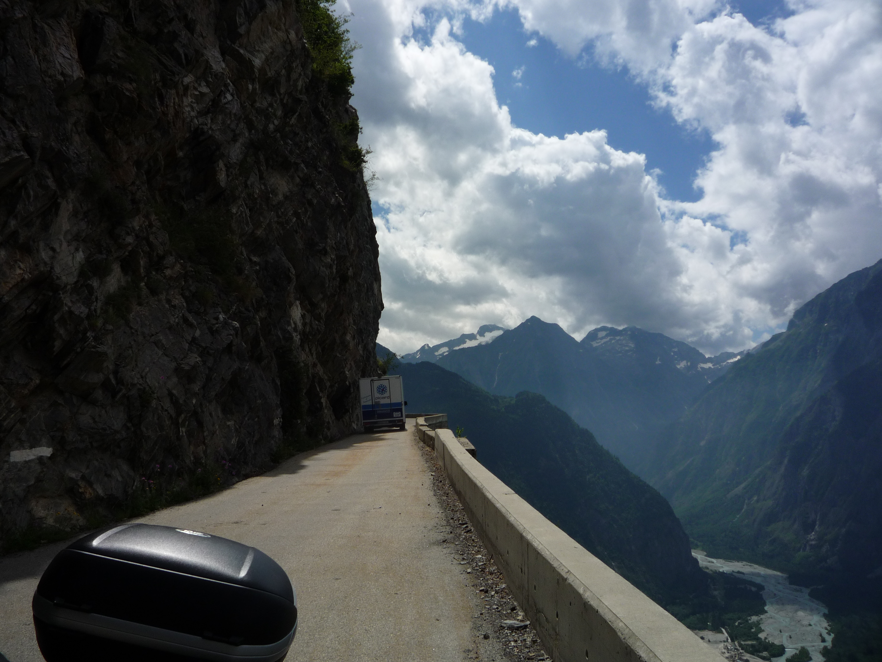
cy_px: 331
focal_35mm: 30
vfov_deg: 46.8
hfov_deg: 60.0
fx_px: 764
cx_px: 441
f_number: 6.3
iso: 100
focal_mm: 5.2
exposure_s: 1/800
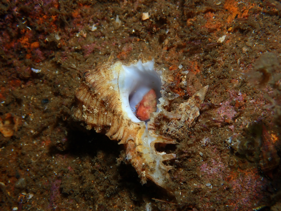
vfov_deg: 14.8
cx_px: 140
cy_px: 106
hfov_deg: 19.6
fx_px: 812
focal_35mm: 100
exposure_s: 1/200
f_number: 6.3
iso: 200
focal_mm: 18
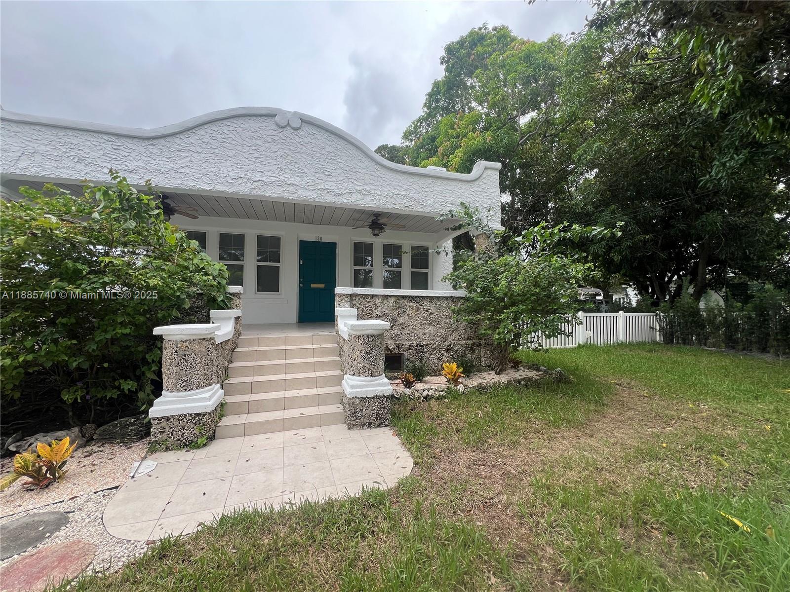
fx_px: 297
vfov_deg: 89.9
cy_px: 296
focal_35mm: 13
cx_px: 395
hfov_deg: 106.2
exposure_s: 1/181
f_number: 1.8
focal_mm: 1.57
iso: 32
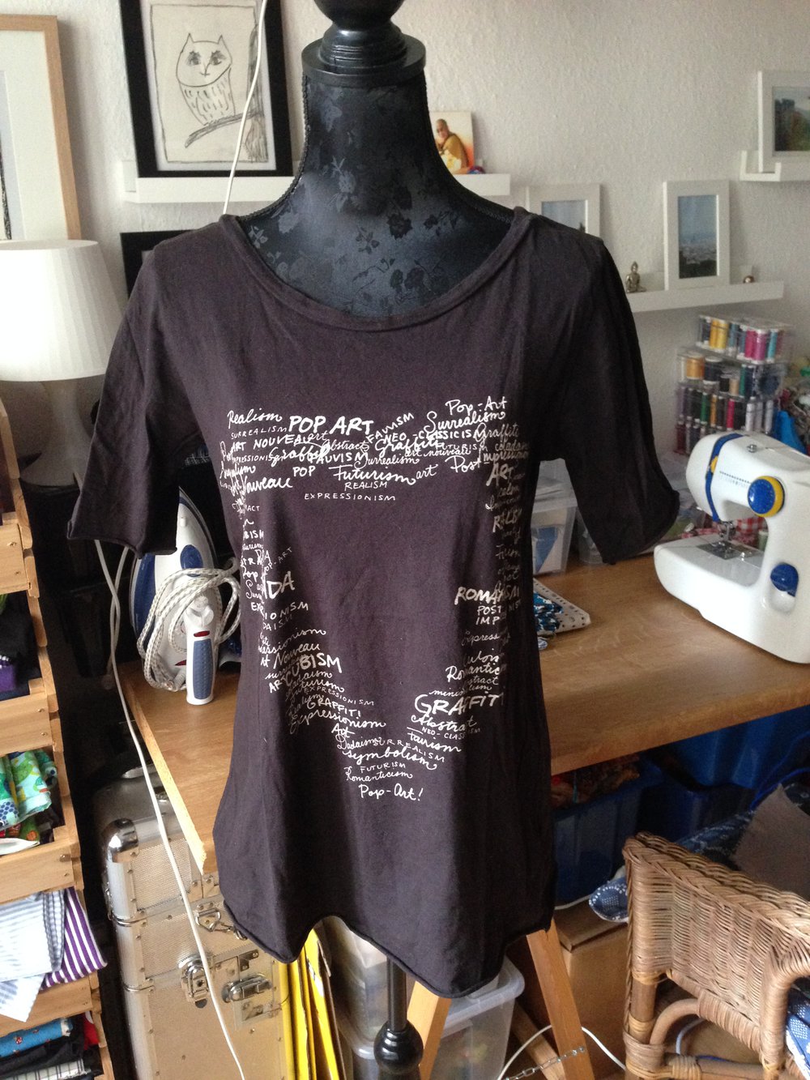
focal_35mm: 33
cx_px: 405
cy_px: 540
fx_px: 1029
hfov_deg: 43.0
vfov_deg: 55.3
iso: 400
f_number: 2.4
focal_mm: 4.12
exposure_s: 1/17
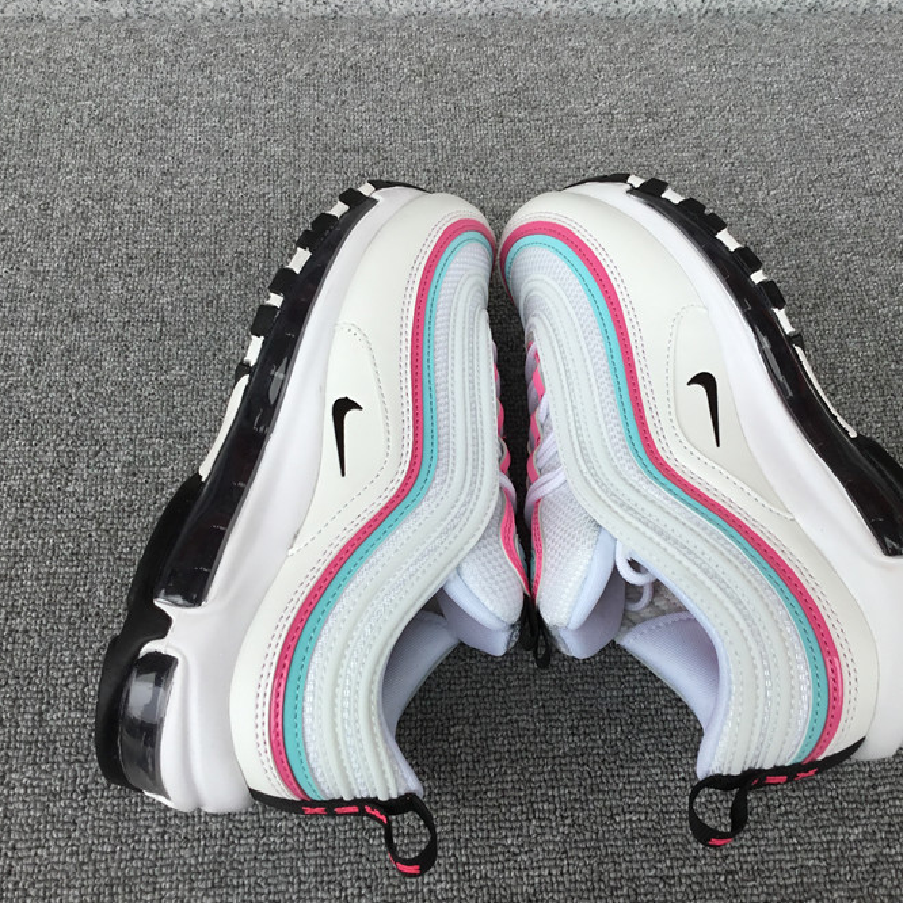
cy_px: 449
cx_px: 504
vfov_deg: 44.9
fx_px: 1092
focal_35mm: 37
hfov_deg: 44.8
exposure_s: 1/331
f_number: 2.4
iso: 25
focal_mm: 3.3
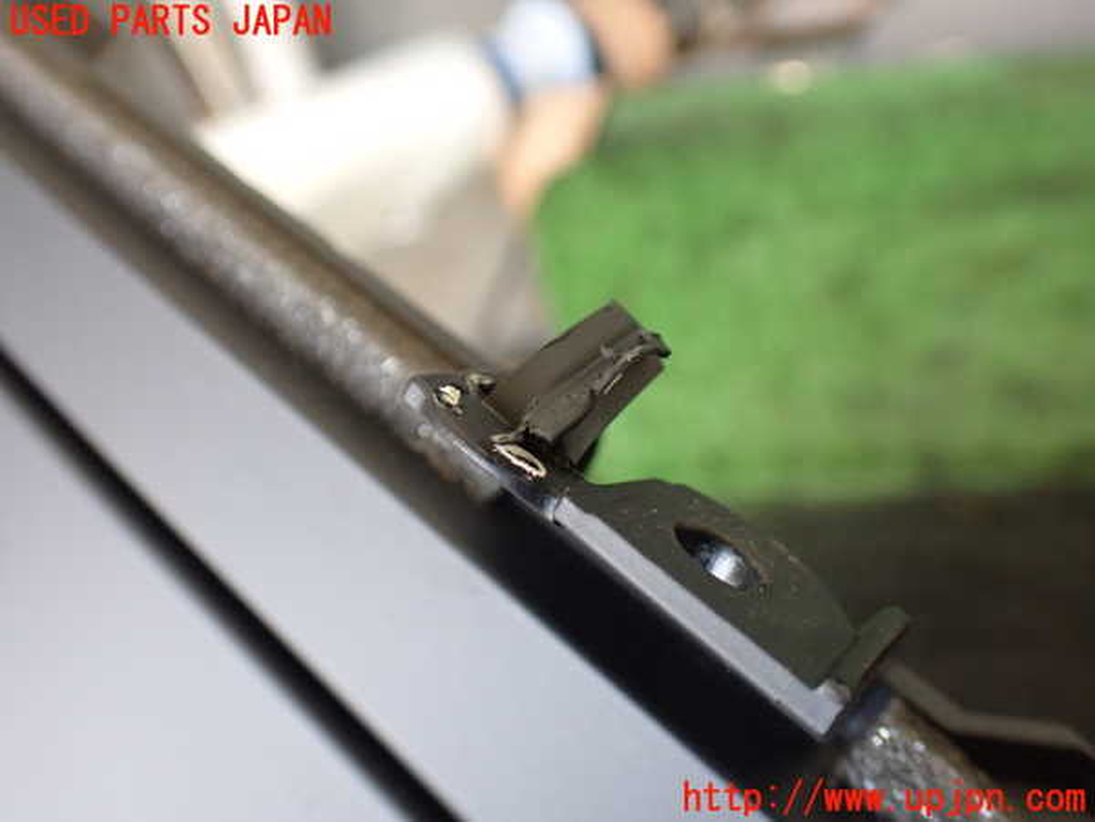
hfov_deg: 60.0
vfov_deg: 46.8
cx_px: 548
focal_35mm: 30
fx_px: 949
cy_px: 411
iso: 500
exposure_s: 1/125
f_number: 2.3
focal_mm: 5.4
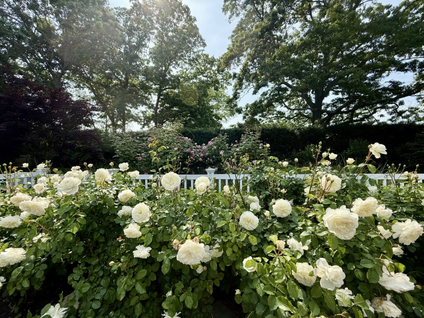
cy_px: 159
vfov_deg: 85.7
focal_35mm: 14
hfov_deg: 102.1
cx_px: 212
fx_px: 171
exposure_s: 1/1285
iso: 64
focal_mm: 2.22
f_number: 2.2
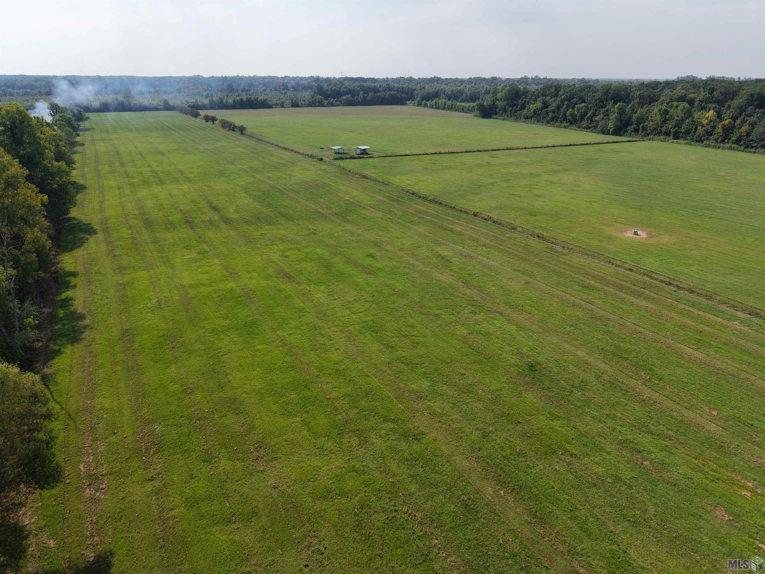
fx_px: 530
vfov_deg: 56.8
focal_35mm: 24
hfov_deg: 71.6
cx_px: 382
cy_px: 287
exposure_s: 1/5000
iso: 270
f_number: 1.8
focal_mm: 8.67
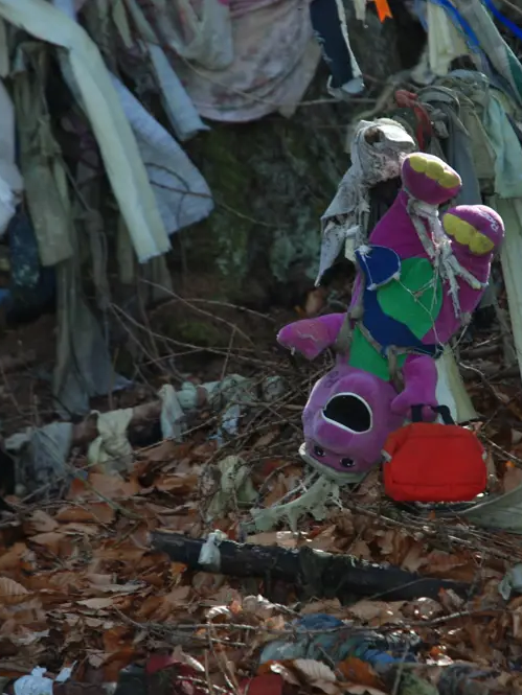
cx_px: 398
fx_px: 3055
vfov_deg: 13.0
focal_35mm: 152
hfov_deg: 9.7
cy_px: 349
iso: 250
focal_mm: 70
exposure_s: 1/60
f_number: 4.5
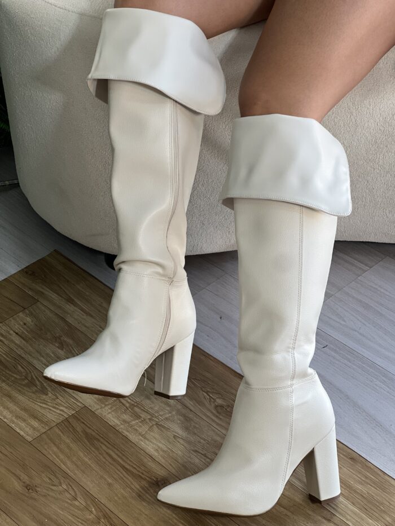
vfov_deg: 25.3
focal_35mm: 77
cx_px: 198
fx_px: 1171
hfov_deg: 19.1
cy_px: 263
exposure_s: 1/120
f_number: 2.8
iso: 100
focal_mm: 9
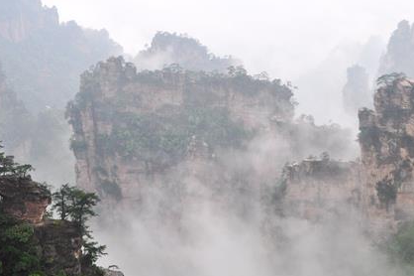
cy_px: 163
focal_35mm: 56
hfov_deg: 35.4
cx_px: 271
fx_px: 643
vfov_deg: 24.1
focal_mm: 26
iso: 200
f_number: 7.1
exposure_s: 1/200
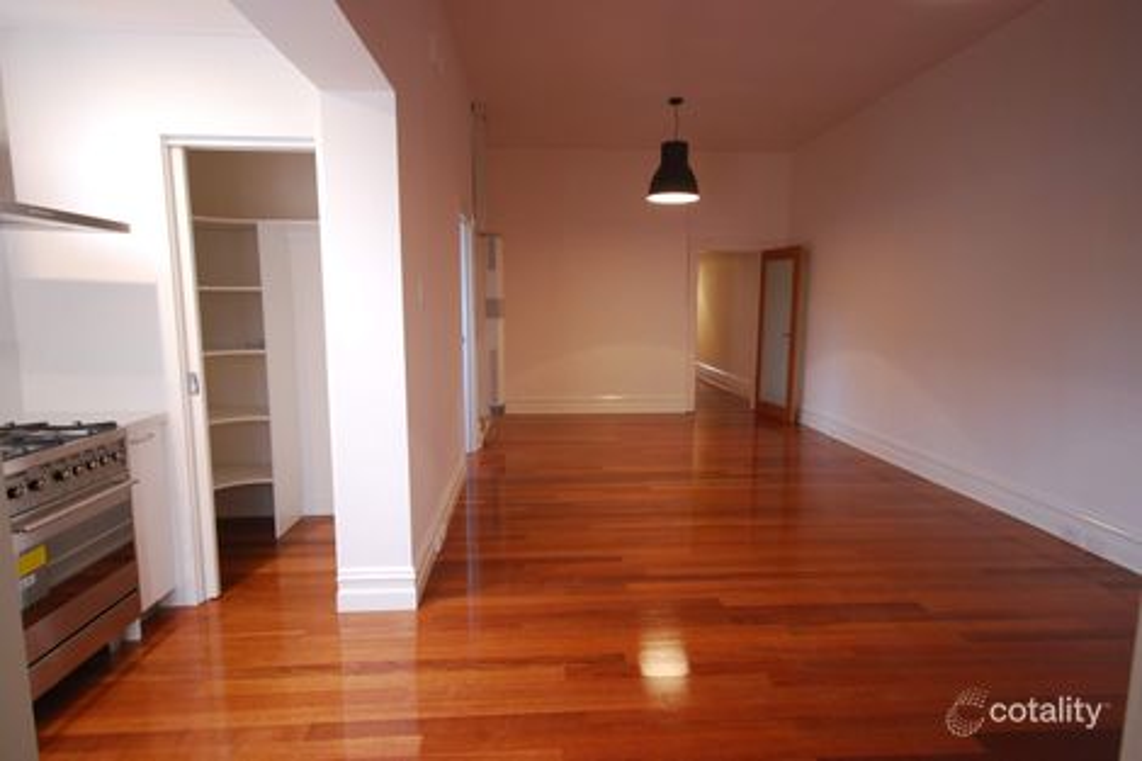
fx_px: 618
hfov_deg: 85.4
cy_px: 380
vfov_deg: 63.2
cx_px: 571
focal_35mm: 20
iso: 400
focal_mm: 13
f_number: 4.8
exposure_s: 1/6
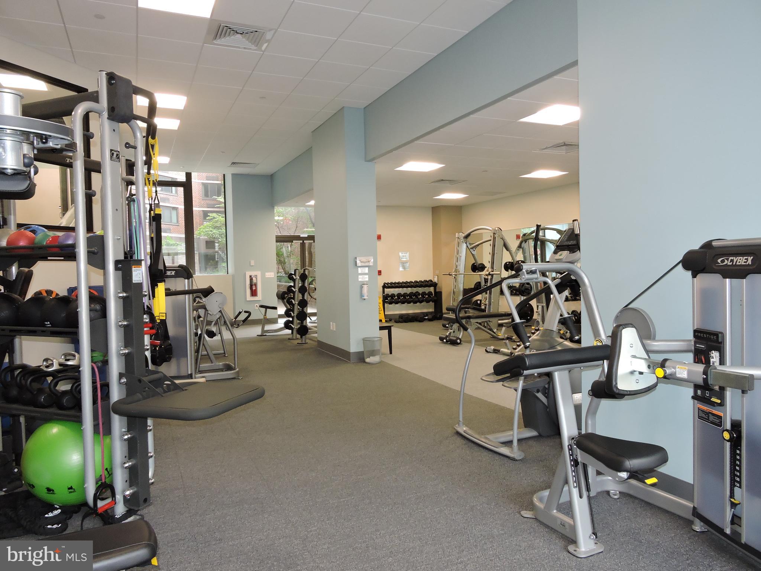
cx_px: 380
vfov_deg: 56.8
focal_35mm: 24
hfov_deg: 71.6
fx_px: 528
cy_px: 286
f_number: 3.3
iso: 320
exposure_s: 1/40
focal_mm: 4.3
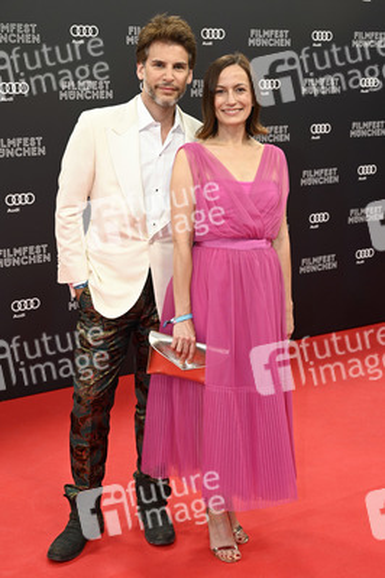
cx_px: 192
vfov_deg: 38.2
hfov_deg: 25.9
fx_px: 836
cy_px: 289
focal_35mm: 52
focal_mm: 52
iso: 800
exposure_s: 1/125
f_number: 6.3
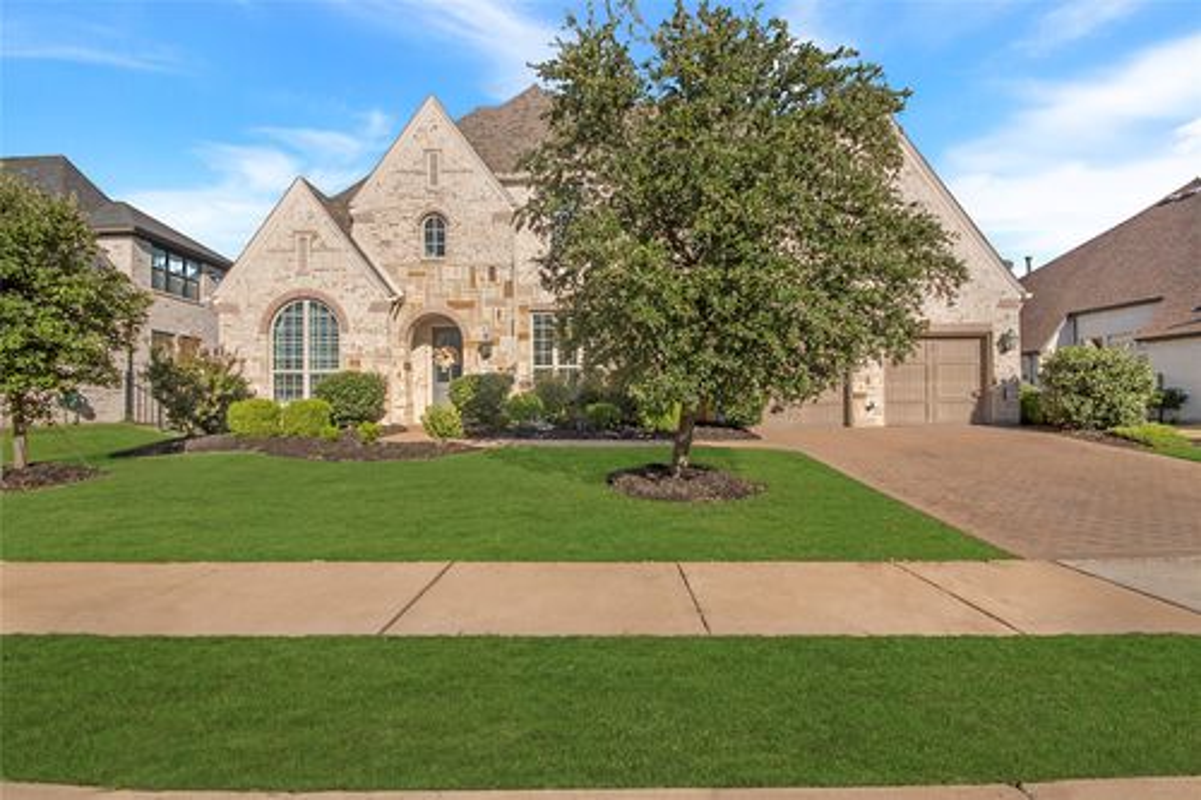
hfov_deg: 100.4
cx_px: 600
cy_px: 400
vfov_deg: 77.3
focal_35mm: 15
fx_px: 500
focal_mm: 10
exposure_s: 1/250
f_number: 11
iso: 100
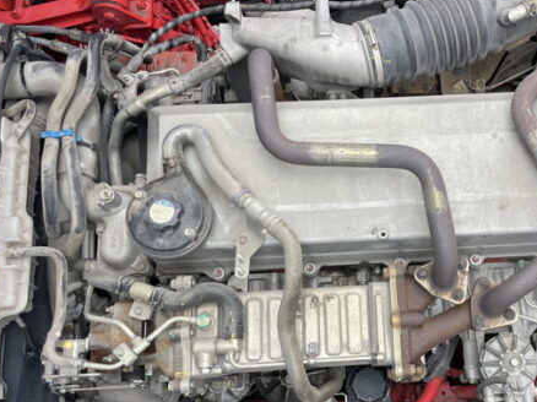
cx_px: 379
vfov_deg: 37.4
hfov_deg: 47.8
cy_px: 256
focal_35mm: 38
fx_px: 589
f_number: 1.6
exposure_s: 1/836
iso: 32
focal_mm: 4.2
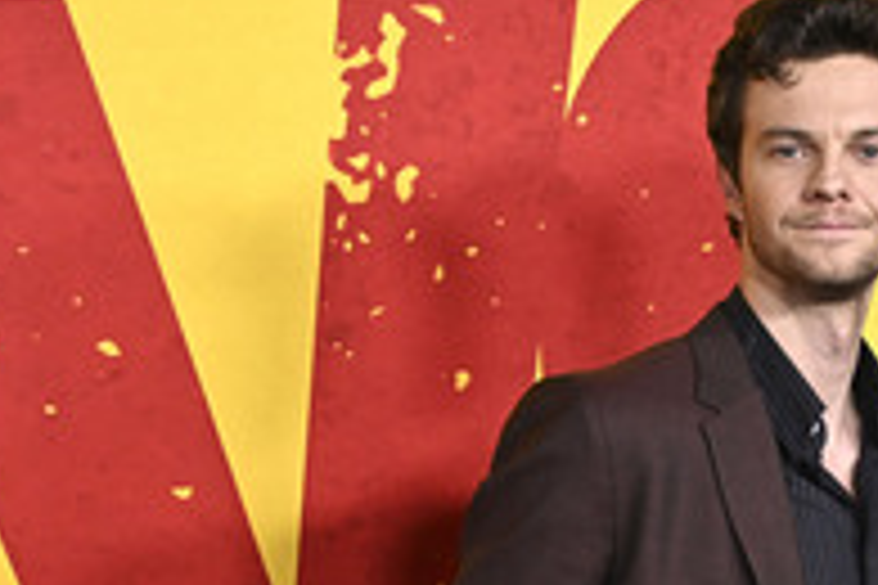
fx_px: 2926
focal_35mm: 120
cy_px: 580
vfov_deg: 11.3
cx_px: 912
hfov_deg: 16.6
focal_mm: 52
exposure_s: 1/250
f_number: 6.3
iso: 2000
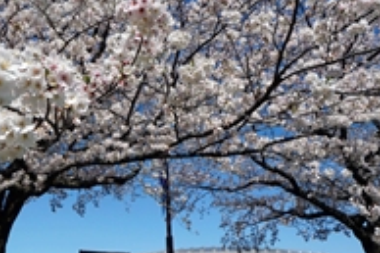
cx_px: 123
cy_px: 122
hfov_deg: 58.8
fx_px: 327
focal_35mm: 31
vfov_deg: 42.2
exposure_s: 1/320
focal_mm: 10
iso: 100
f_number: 9
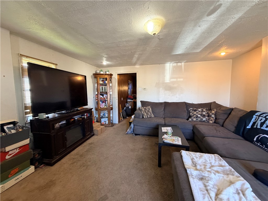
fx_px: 108
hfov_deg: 102.1
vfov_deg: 85.7
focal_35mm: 14
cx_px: 134
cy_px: 100
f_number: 2.2
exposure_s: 1/60
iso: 320
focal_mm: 2.22
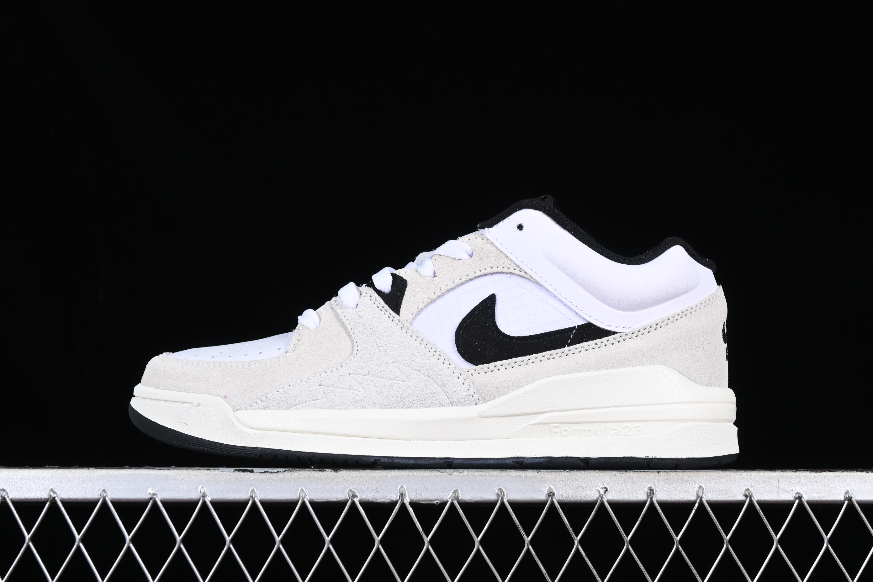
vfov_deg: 18.2
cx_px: 436
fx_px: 1819
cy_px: 291
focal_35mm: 75
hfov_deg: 27.0
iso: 160
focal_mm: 50
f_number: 8
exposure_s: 1/100
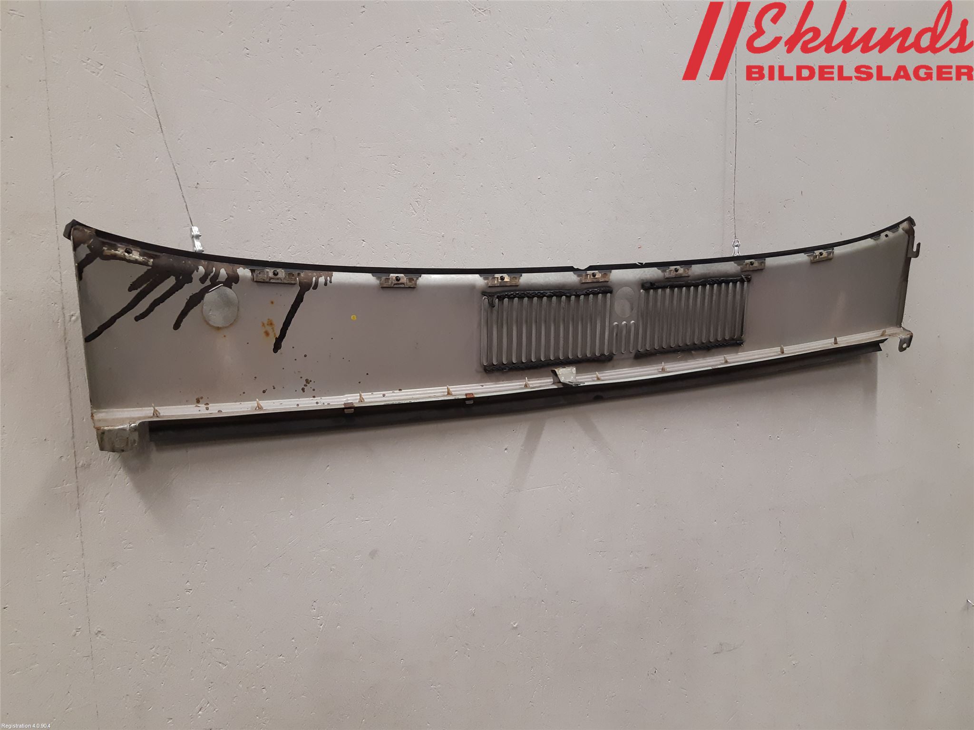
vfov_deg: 53.1
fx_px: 732
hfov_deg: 67.3
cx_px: 487
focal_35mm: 26
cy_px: 365
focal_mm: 3.93
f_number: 1.7
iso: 160
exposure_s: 1/50
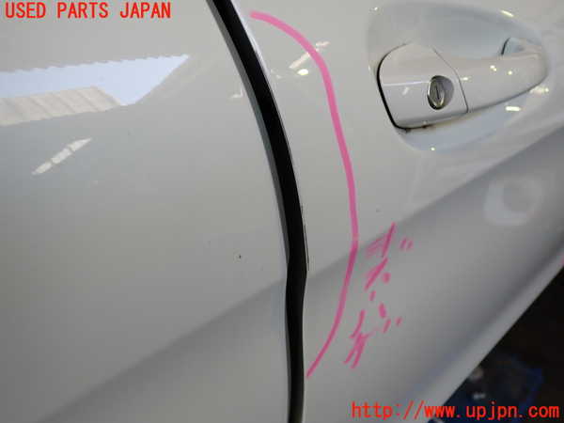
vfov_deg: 46.8
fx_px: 489
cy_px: 212
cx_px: 282
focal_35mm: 30
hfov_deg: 60.0
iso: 160
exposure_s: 1/125
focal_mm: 5.4
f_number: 2.3
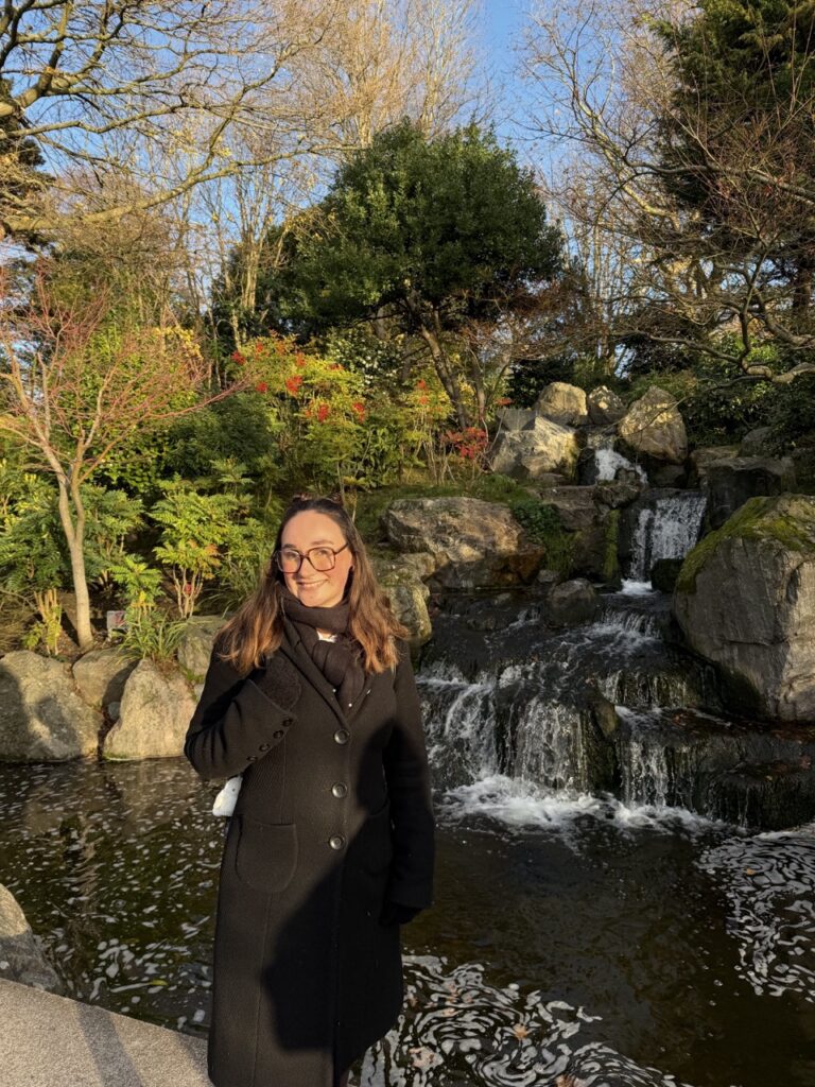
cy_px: 544
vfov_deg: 71.6
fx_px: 753
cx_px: 408
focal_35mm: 24
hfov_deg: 56.8
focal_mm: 6.76
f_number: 1.78
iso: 80
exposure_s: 1/979
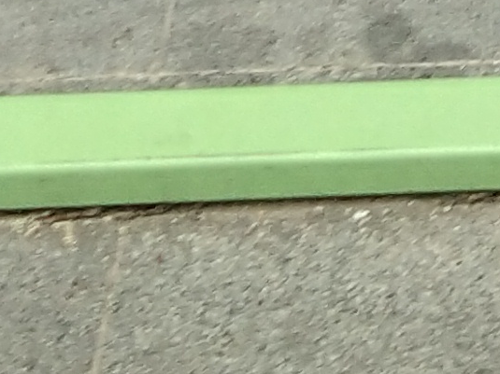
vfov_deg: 5.7
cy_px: -854
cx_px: 782
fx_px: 3480
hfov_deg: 8.0
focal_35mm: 241
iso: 50
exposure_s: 1/108
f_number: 2.2
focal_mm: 3.69
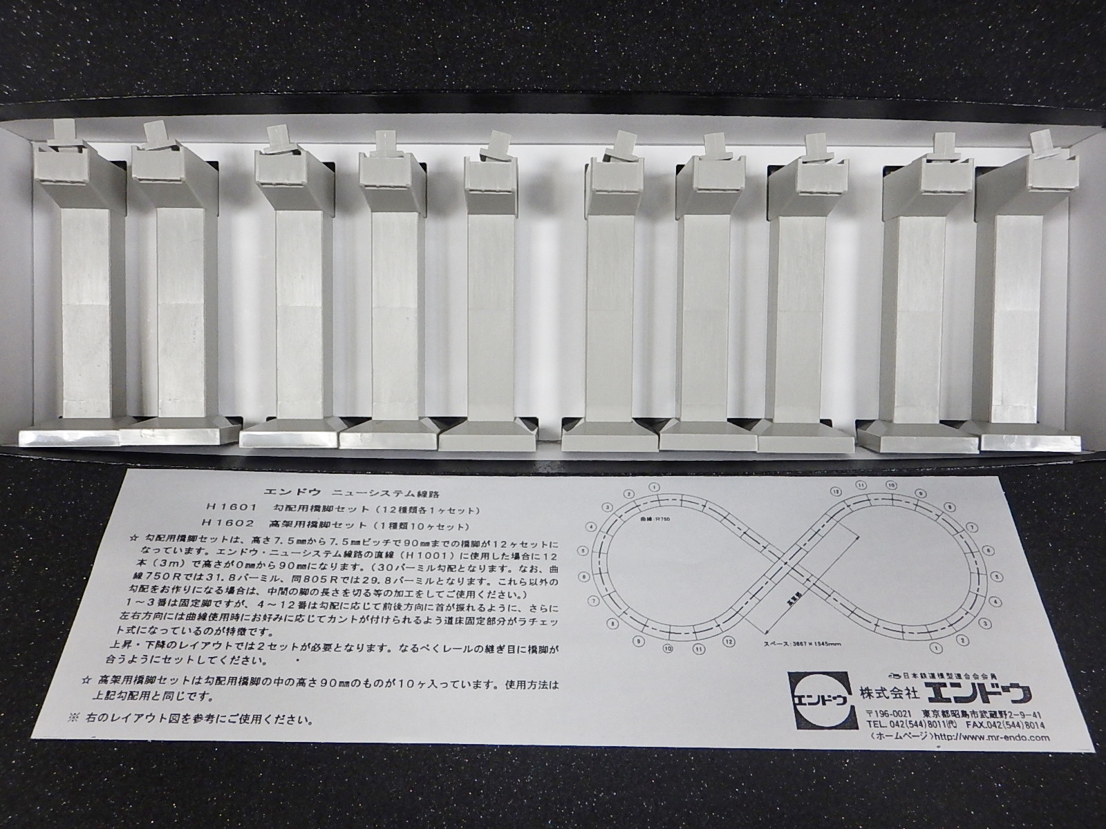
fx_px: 990
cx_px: 553
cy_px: 414
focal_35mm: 31
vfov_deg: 45.4
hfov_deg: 58.4
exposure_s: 1/80
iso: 400
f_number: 4.2
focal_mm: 5.6
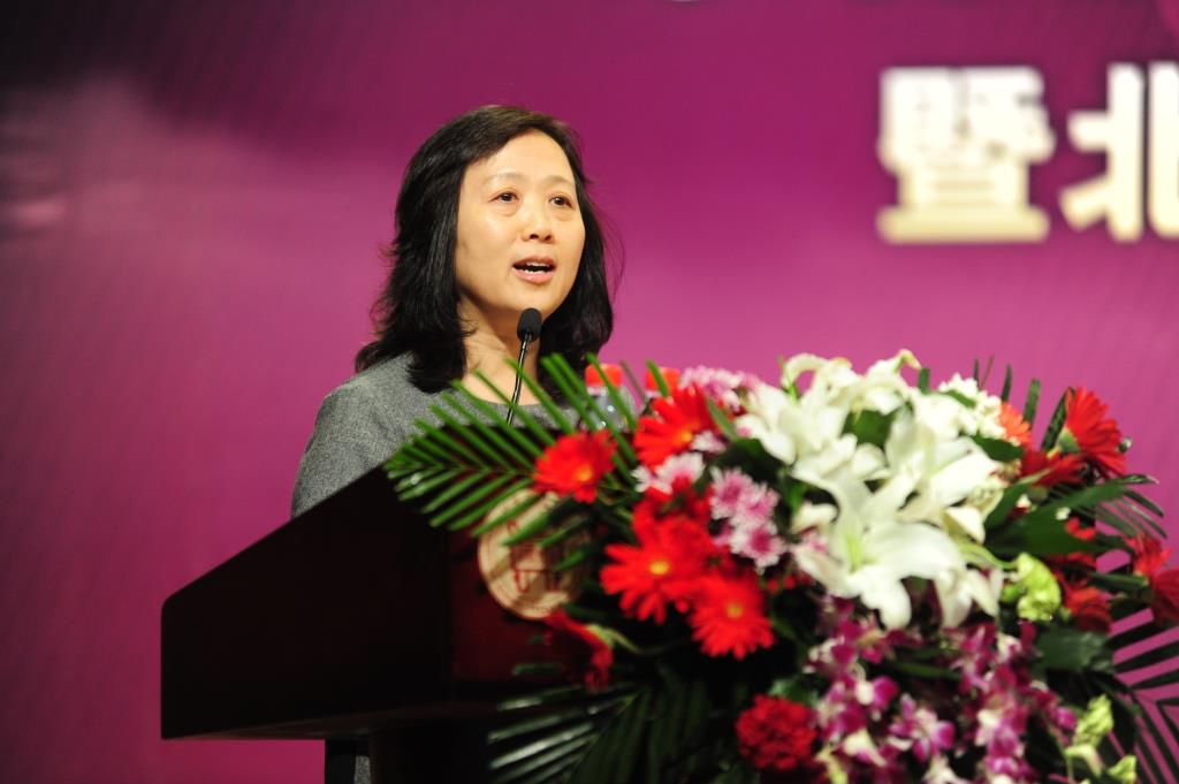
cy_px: 392
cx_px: 590
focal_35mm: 200
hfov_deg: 10.3
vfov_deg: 6.9
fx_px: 6545
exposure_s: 1/320
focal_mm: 200
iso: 1600
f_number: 2.8
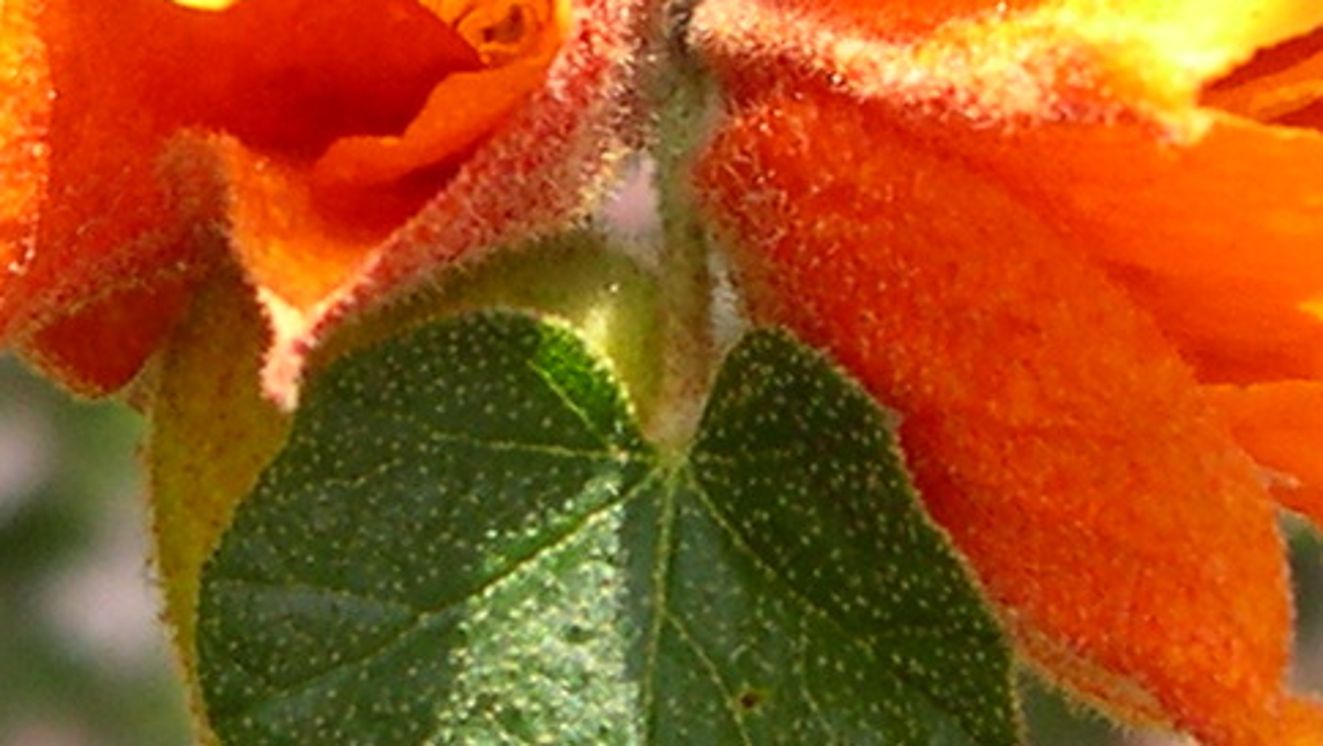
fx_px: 3300
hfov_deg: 22.7
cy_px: 253
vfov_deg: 12.9
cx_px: 705
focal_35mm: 94
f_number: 2.8
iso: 100
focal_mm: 8
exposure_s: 1/549
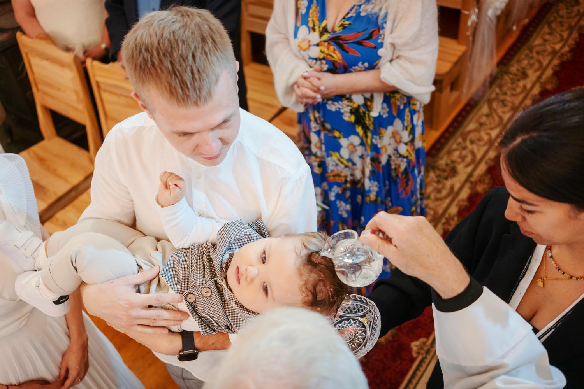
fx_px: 568
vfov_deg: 37.9
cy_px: 194
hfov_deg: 54.4
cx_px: 292
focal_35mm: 35
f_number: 2.8
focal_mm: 35
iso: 1600
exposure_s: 1/125
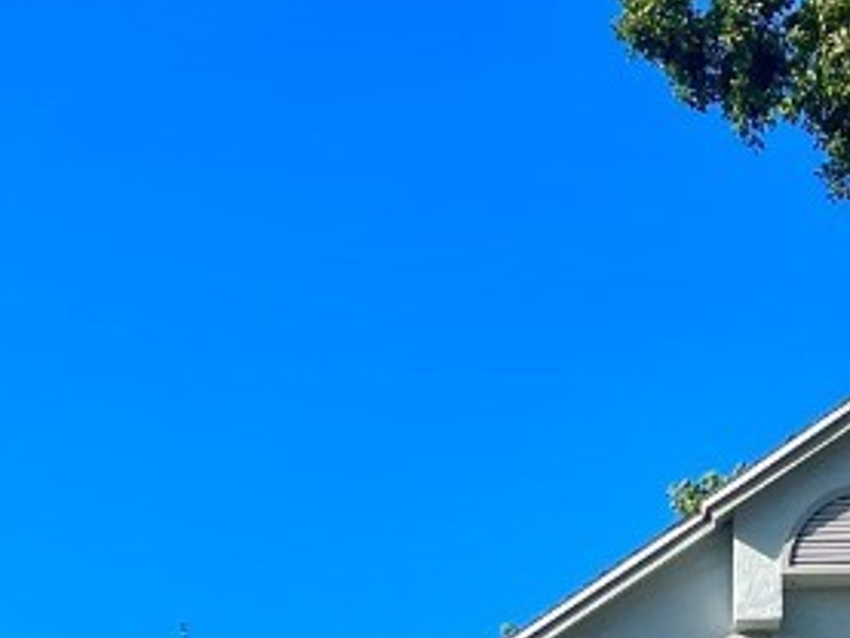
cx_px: 509
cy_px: 1064
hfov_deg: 20.4
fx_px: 2358
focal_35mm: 96
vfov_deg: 14.0
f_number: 1.6
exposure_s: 1/4525
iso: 50
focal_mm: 5.1
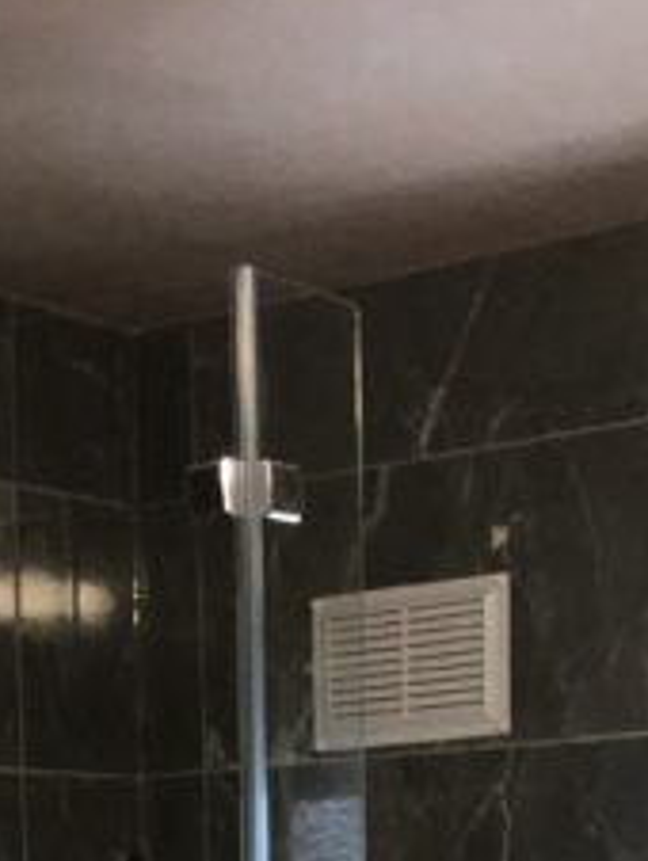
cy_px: 1486
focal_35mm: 98
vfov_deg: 17.0
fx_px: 2441
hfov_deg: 15.1
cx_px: 198
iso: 100
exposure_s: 1/14
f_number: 1.8
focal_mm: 3.99
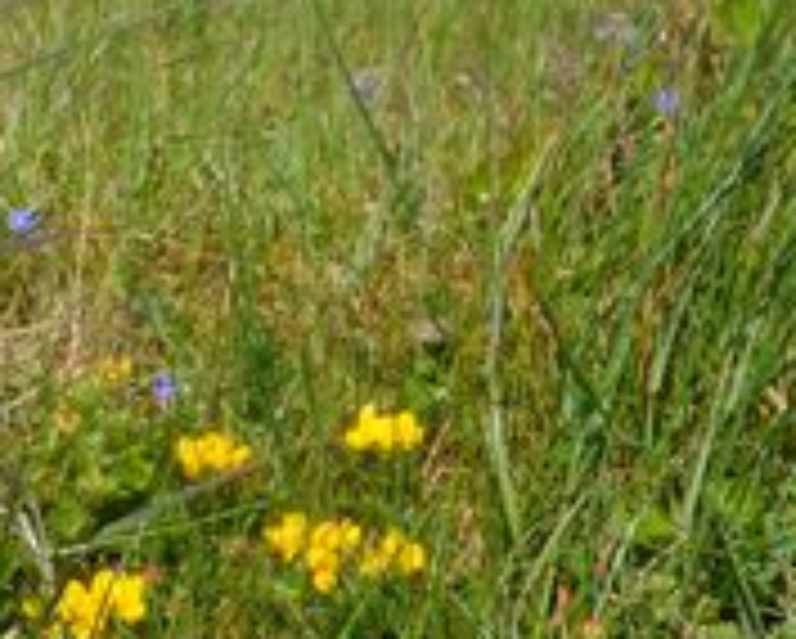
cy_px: 173
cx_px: -130
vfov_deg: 10.6
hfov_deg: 12.9
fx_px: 3443
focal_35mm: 146
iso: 80
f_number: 5.6
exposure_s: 1/500
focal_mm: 8.7
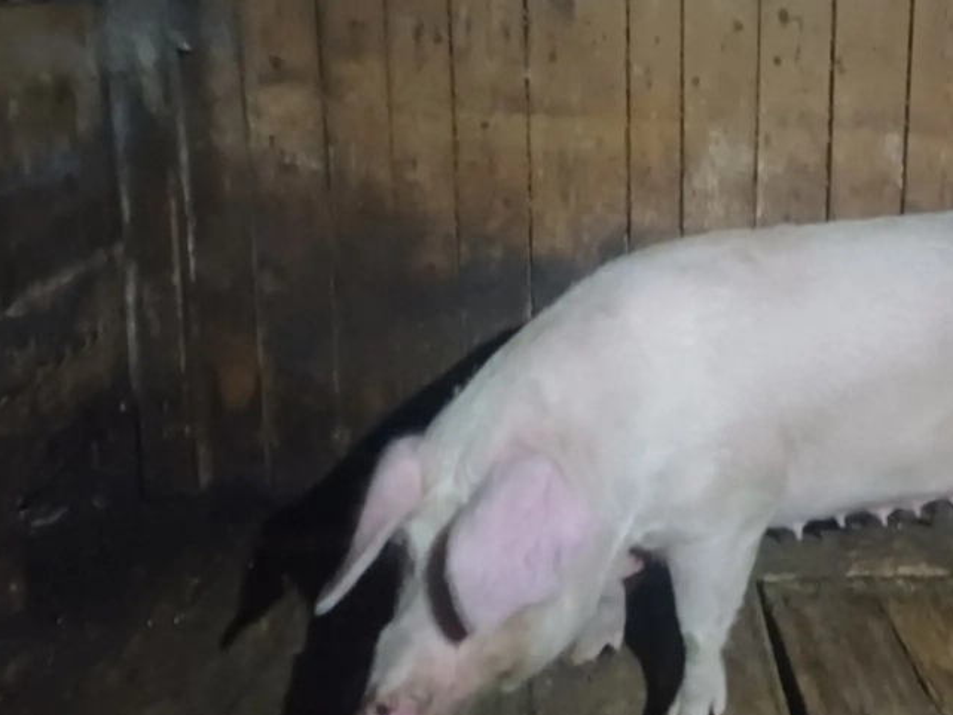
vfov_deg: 36.4
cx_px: 703
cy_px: 224
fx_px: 1074
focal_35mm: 39
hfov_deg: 46.3
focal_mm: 4.65
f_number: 1.8
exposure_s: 1/8.33
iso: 1600
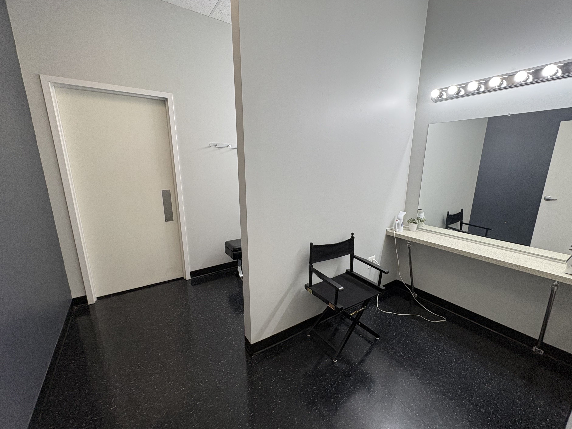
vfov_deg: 81.7
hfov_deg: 98.1
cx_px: 297
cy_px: 221
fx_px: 248
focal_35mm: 15
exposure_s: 1/120
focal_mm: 2.22
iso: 160
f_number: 2.2
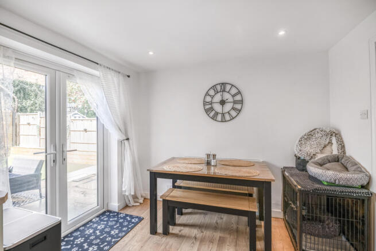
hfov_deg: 96.7
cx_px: 188
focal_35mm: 16
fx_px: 167
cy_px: 126
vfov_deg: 73.8
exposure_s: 1/40
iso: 200
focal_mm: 16
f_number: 7.1
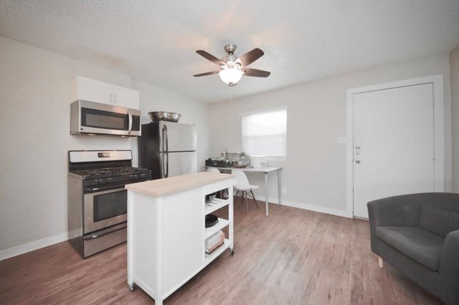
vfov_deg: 89.9
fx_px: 153
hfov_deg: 112.6
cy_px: 152
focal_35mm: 12
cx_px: 230
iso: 640
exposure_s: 1/60
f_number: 4.5
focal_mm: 8
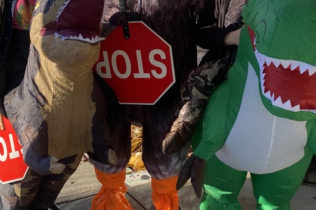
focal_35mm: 51
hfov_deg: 38.9
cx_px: 142
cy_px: 45
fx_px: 448
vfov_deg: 26.0
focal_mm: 4.25
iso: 32
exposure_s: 1/1565
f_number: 1.8
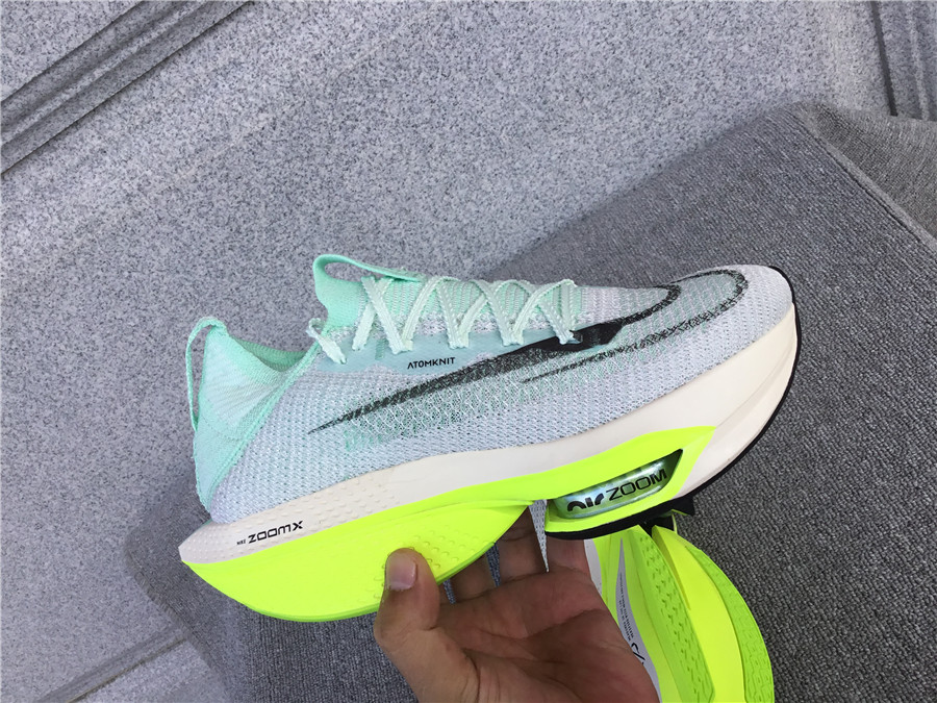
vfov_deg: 45.4
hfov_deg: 58.4
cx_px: 468
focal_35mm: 31
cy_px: 352
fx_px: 839
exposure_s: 1/309
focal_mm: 3.3
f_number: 2.4
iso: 25
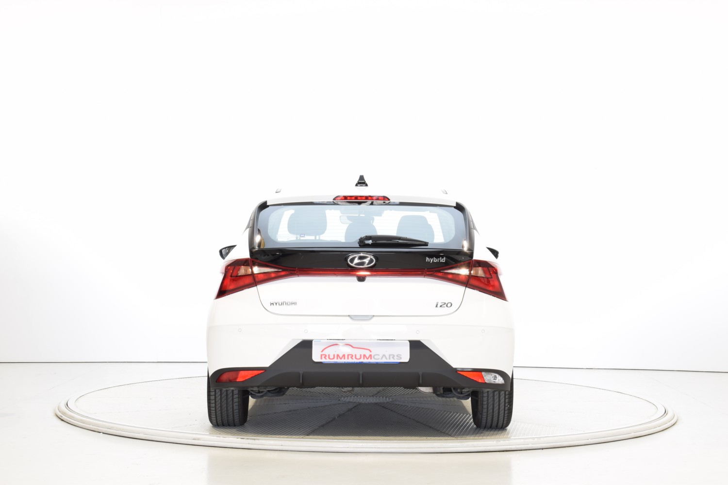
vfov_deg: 21.6
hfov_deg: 31.9
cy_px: 242
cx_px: 364
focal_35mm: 63
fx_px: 1274
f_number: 10
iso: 100
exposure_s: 1/3
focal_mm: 42
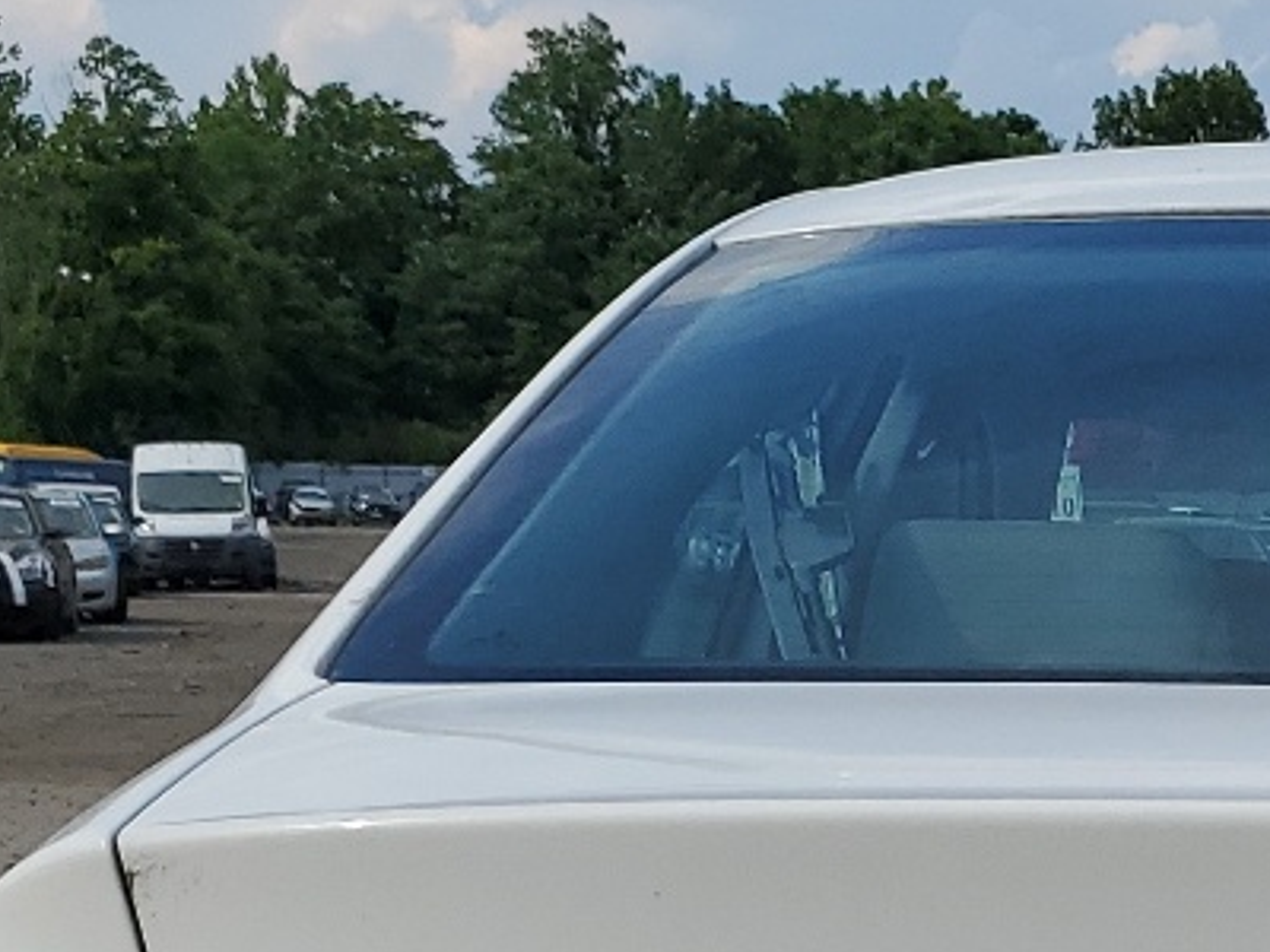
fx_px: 3816
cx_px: 1540
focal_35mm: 104
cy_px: 1587
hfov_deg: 17.9
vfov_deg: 13.1
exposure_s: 1/5000
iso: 50
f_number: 1.5
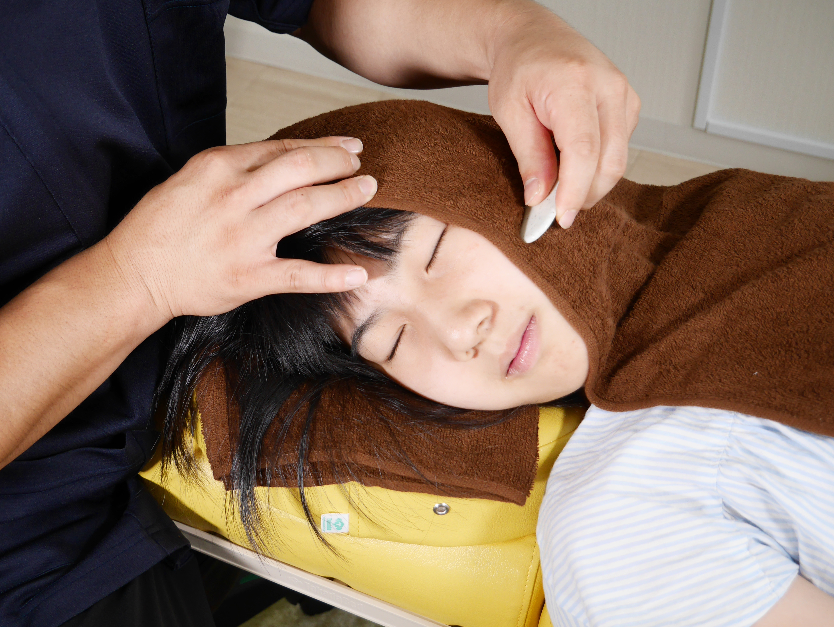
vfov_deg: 31.5
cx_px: 417
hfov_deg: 41.2
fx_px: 1109
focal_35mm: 46
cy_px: 314
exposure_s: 1/60
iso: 500
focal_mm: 23
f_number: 4.3
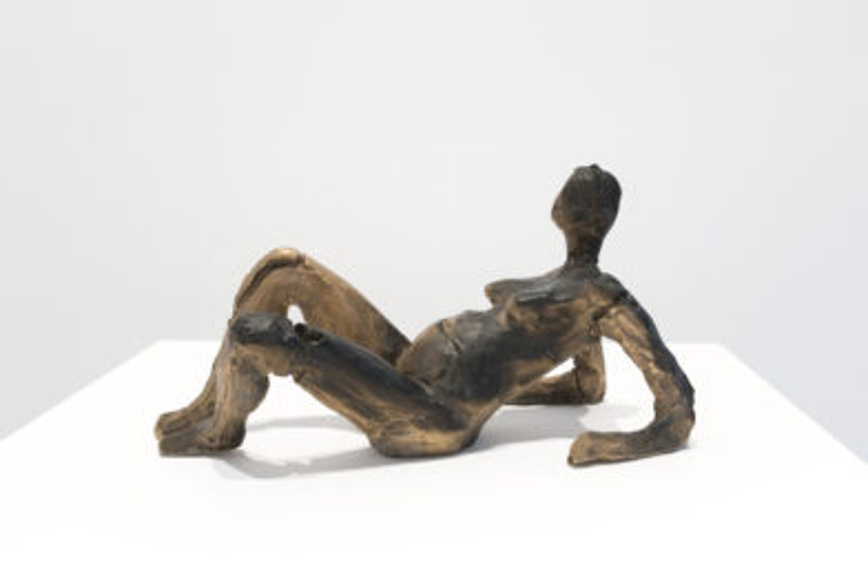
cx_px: 434
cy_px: 290
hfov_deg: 54.4
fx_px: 844
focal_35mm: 35
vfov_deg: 37.9
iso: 100
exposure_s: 1.3
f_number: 14
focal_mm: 35
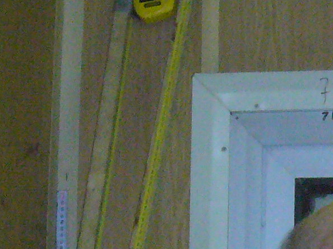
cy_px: 392
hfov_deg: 5.6
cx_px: 395
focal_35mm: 350
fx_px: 3366
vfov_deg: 4.2
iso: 400
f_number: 4.1
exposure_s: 1/30
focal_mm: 12.2
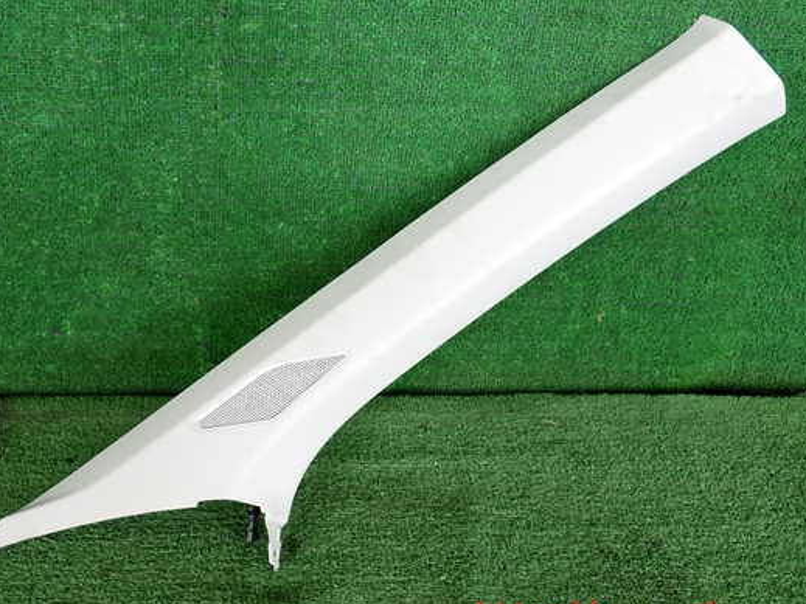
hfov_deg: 50.1
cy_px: 287
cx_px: 362
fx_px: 861
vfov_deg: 38.6
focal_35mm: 37
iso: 200
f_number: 2.4
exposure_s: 1/125
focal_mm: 5.79
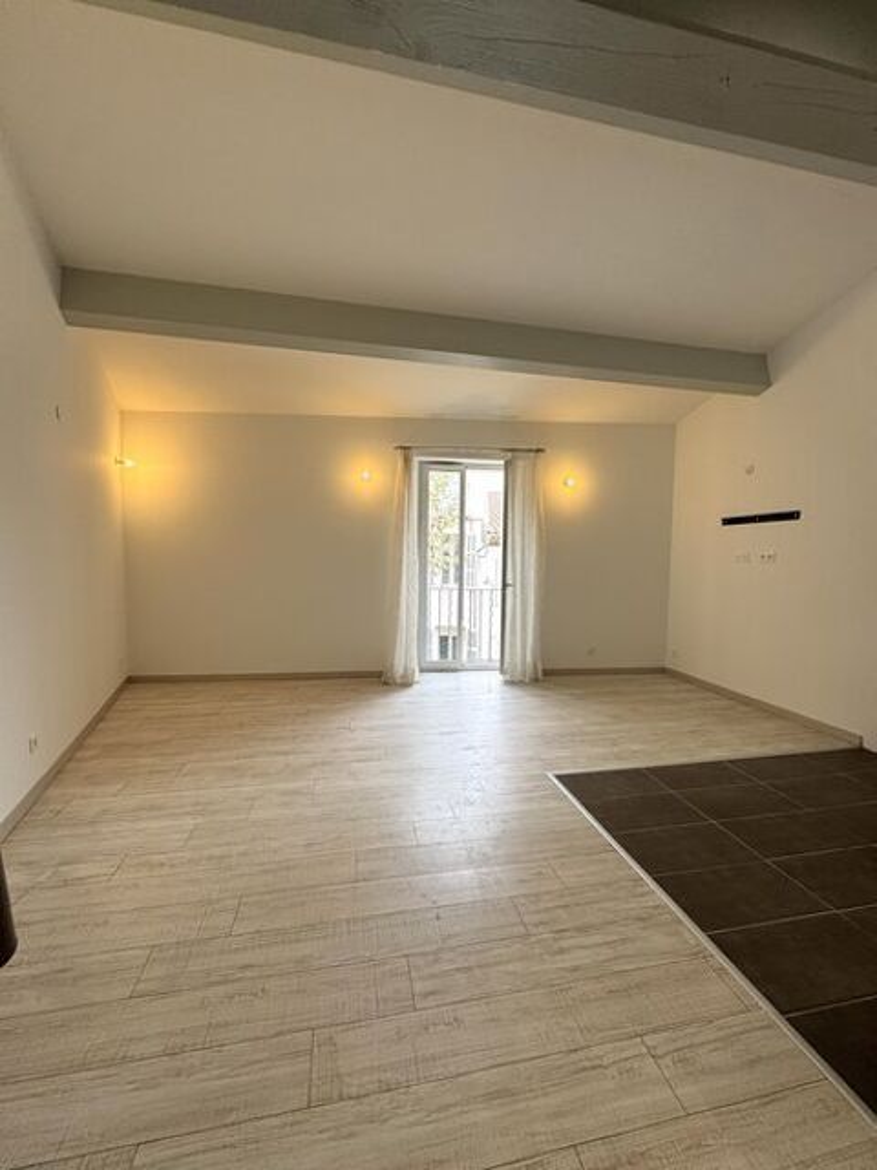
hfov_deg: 85.7
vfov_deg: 102.1
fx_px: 473
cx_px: 438
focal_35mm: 14
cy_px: 585
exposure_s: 1/99
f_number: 2.2
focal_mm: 2.22
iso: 64
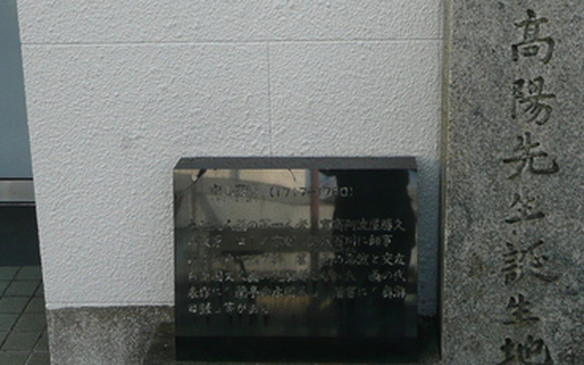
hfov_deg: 35.0
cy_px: 125
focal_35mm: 58
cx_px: 357
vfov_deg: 22.3
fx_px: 923
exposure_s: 1/200
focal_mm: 4.6
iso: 100
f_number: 3.3
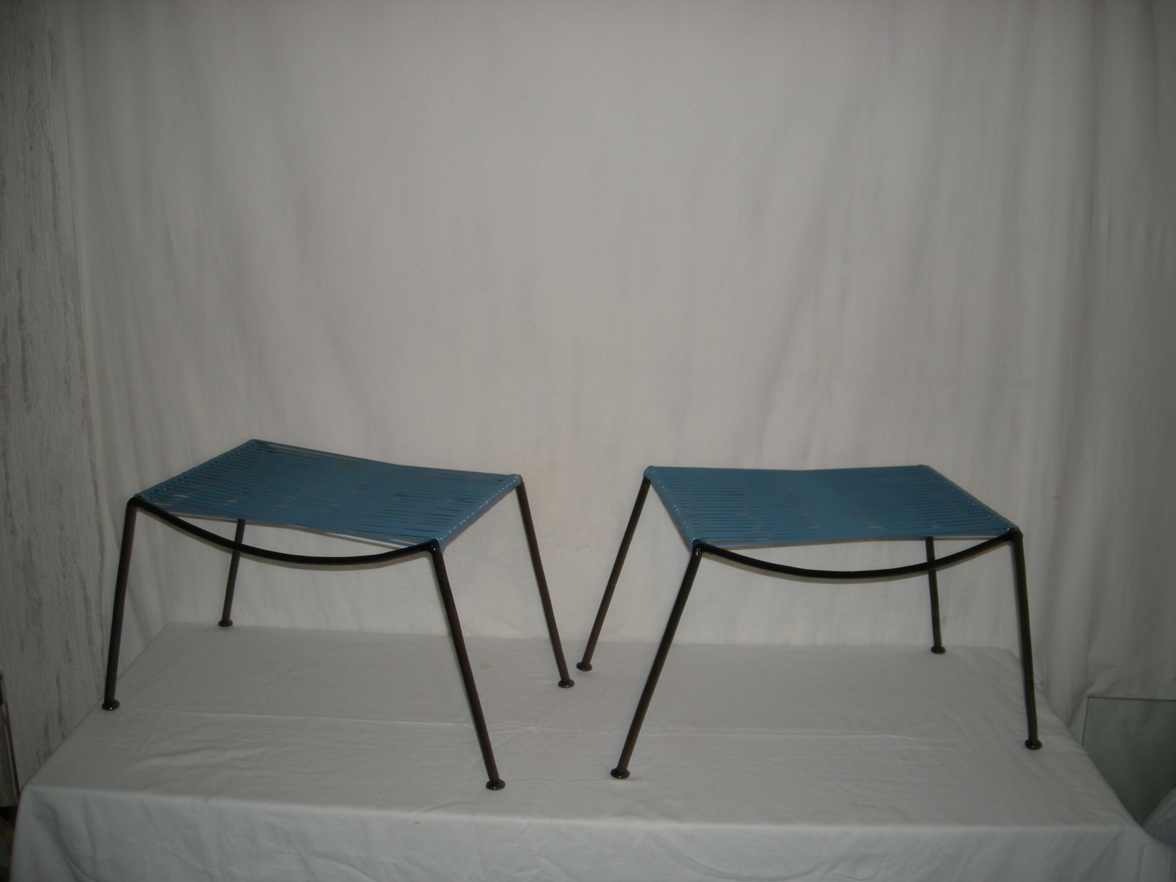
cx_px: 588
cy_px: 441
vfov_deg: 40.7
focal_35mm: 35
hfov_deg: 52.6
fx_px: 1189
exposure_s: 1/30
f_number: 2.8
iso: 50
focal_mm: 5.7
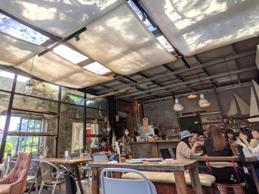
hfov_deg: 75.9
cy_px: 70
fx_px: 165
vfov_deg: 60.1
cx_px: 109
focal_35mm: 22
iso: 39
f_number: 2.2
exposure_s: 1/240
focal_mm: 2.22
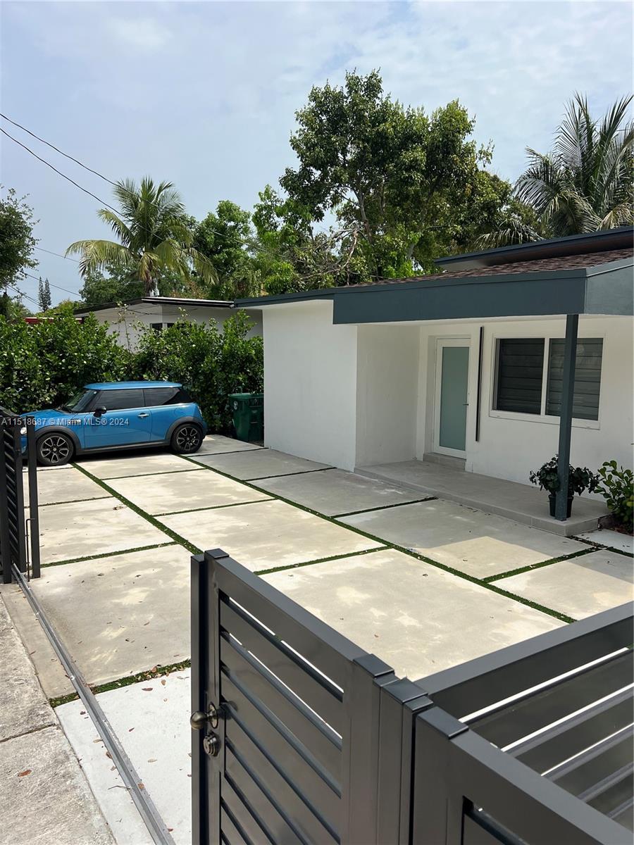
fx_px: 635
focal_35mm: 26
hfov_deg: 53.1
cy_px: 422
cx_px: 317
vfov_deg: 67.3
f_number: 1.5
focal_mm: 5.7
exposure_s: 1/7463
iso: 50
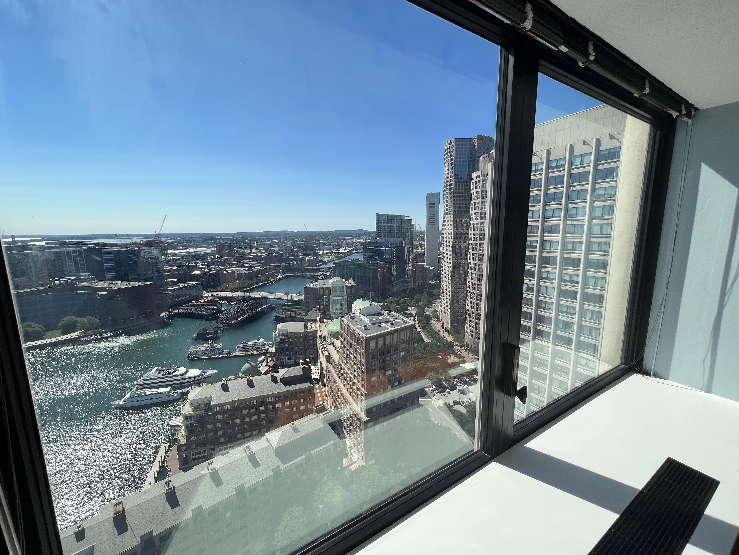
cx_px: 370
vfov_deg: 89.9
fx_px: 278
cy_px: 278
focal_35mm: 13
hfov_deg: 106.2
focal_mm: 1.57
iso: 32
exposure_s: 1/1429
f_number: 1.8
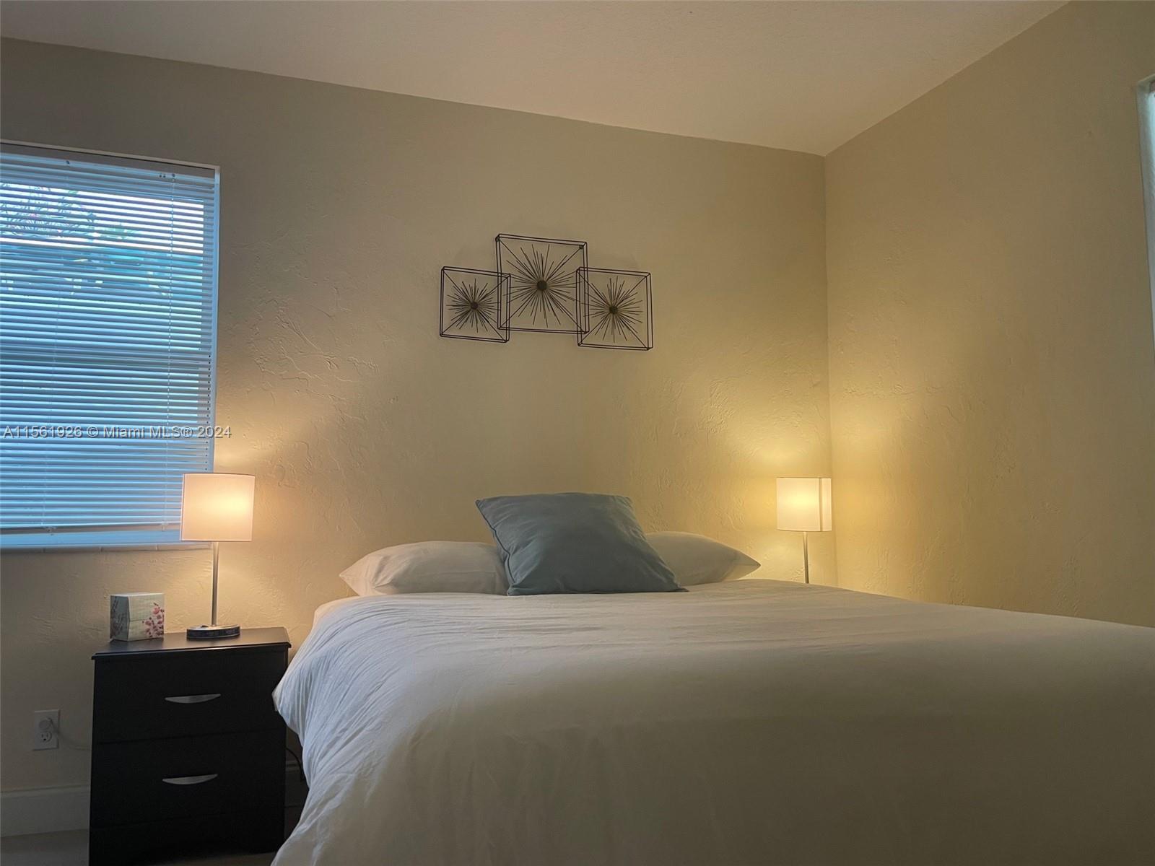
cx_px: 578
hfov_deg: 67.3
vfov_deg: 53.1
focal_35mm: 26
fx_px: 868
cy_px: 433
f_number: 1.6
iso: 80
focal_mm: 4.2
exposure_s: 1/60
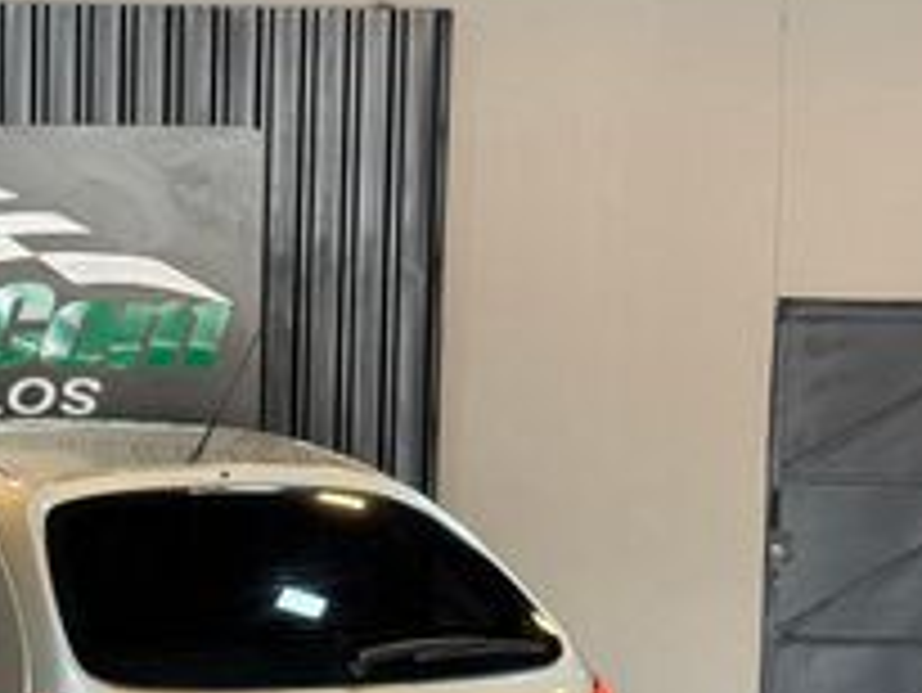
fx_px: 2932
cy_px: 513
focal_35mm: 110
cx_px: 103
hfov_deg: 17.6
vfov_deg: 13.4
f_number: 1.78
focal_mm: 6.76
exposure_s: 1/60
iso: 125
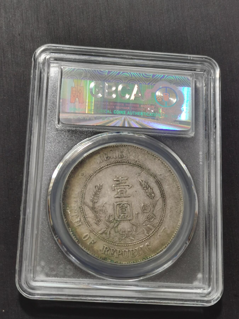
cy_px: 160
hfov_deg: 21.0
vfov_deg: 27.8
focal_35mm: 70
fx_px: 644
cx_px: 120
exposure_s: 1/100
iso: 64
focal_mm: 5.58
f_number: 1.8
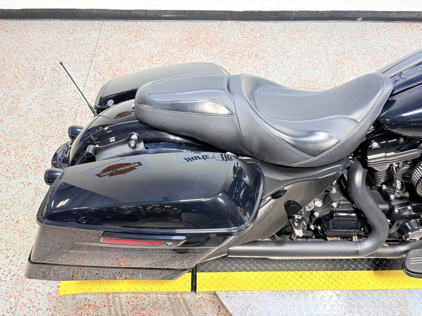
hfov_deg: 67.3
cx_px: 211
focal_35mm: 26
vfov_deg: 53.1
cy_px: 158
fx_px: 317
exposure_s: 1/120
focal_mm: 5.96
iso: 125
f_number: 1.6
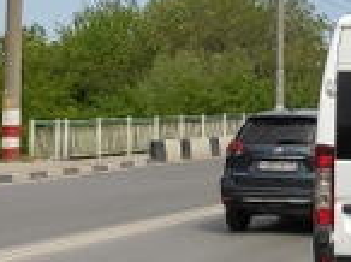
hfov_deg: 11.2
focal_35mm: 175
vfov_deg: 8.4
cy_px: -8
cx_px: 344
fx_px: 1772
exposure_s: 1/1569
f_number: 1.75
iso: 112
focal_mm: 4.77
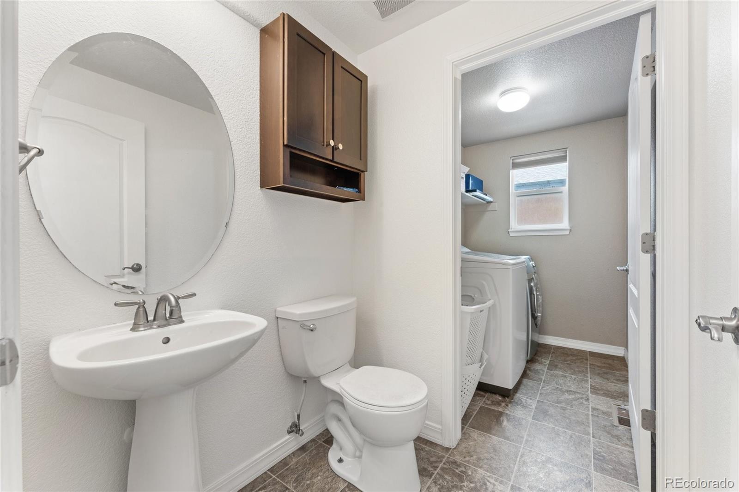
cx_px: 370
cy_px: 246
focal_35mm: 14
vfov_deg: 81.2
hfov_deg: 104.3
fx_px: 287
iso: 400
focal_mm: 14
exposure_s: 1/3
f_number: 9
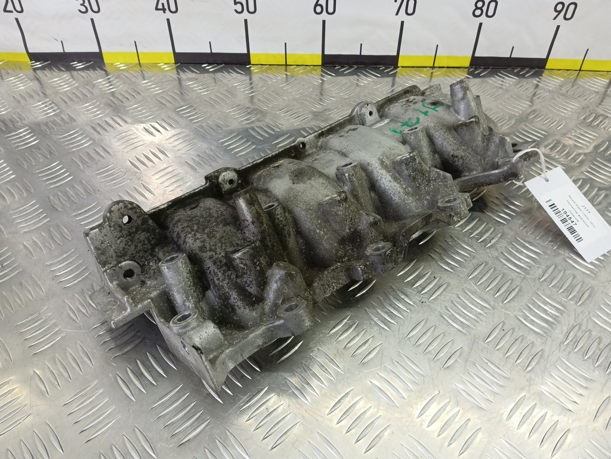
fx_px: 406
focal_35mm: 23
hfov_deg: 73.9
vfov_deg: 58.9
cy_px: 230
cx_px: 306
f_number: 1.6
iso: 125
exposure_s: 1/50
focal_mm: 4.11
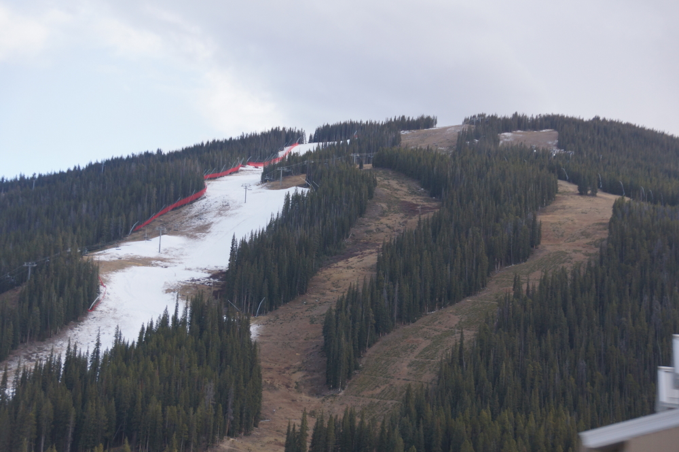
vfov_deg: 15.2
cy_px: 226
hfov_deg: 22.6
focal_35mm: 90
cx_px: 340
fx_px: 1697
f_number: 5
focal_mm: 60
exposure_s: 1/100
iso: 250
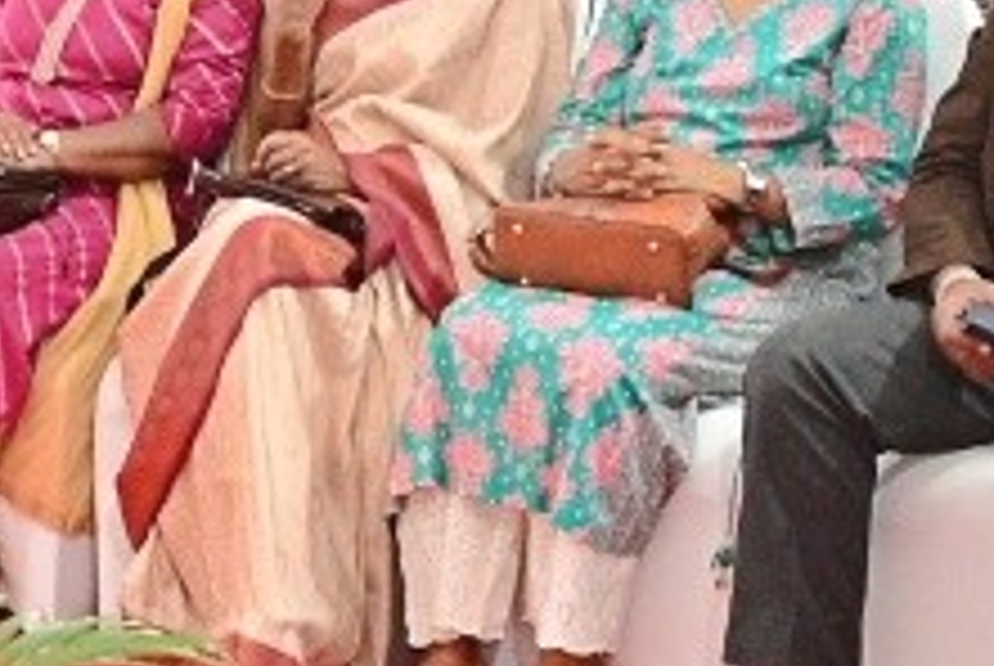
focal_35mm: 125
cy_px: 83
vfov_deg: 10.9
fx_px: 3456
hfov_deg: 16.2
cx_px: 189
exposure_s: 1/200
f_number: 6.3
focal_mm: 18
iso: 2000
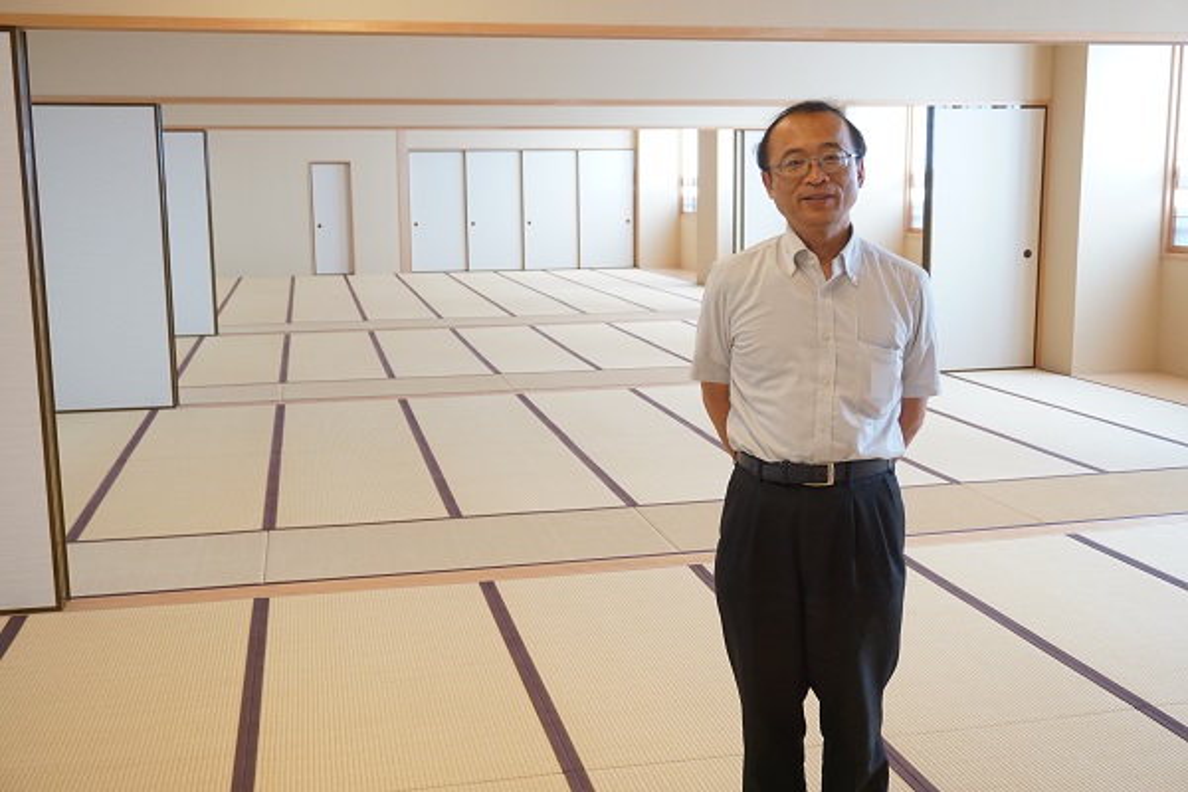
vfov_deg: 35.5
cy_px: 396
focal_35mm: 38
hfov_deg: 51.3
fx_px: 1237
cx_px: 594
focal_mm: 25
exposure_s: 1/160
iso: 800
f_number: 4.5
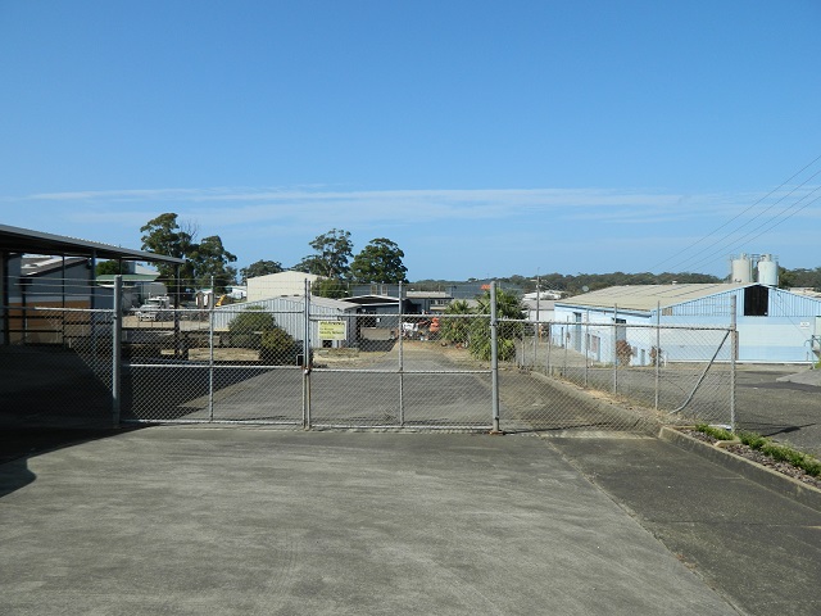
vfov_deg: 49.7
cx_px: 410
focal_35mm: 28
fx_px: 664
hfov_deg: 63.4
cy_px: 308
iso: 80
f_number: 8.9
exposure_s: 1/200
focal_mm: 5.1
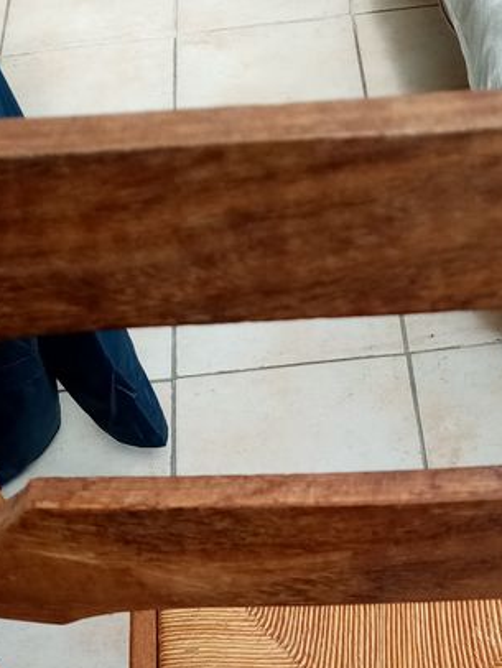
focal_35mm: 64
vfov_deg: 27.9
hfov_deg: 22.8
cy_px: 716
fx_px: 1236
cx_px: 370
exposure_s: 1/175
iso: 101
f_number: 1.8
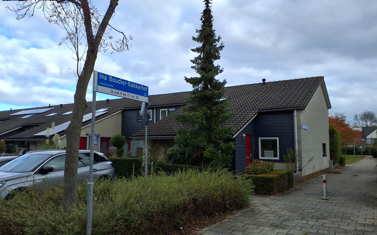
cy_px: 116
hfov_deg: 64.6
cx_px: 188
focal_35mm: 29
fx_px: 298
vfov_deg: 43.1
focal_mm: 3.6
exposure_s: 1/978
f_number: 1.9
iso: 40
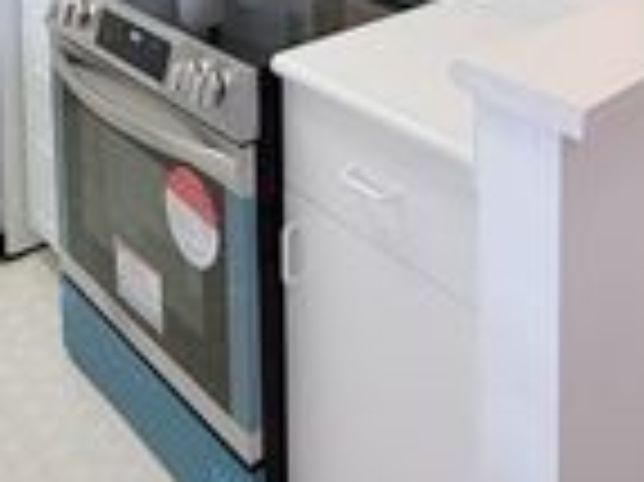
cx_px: 392
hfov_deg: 38.8
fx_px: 911
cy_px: -218
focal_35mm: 49
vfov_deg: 24.1
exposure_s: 1/120
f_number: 2.2
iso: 100
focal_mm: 2.22
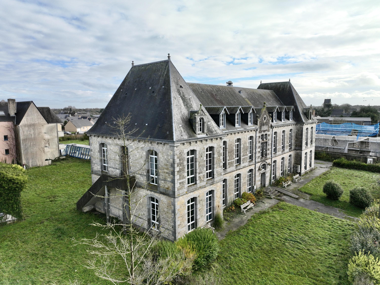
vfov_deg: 56.8
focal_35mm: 24
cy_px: 142
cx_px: 190
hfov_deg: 71.6
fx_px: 263
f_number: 2.8
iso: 370
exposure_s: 1/2500
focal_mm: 12.29
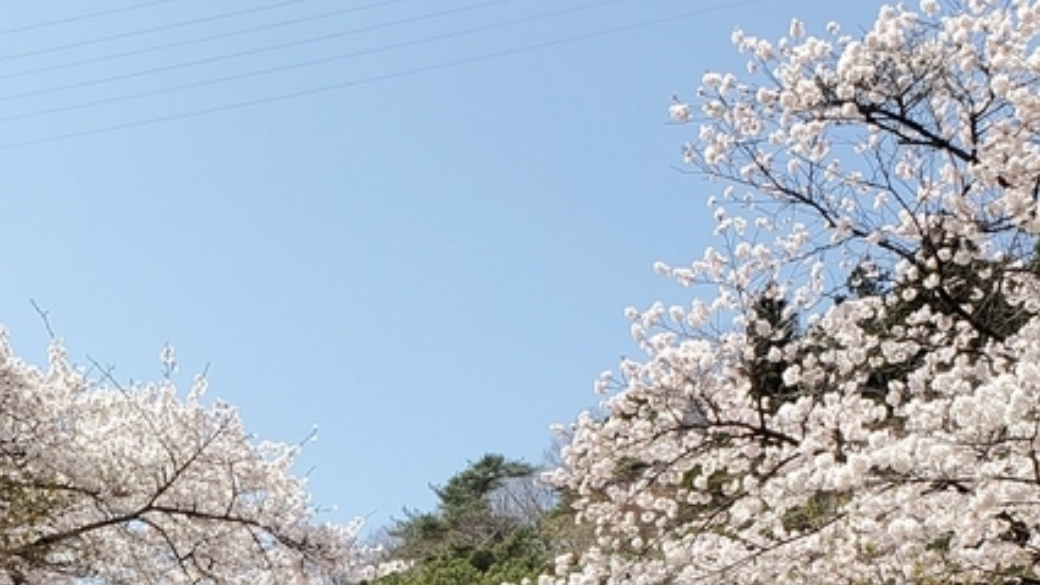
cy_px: 803
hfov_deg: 26.5
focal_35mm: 80
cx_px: 455
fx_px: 2206
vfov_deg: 14.4
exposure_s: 1/1047
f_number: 2.4
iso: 50
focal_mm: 4.3
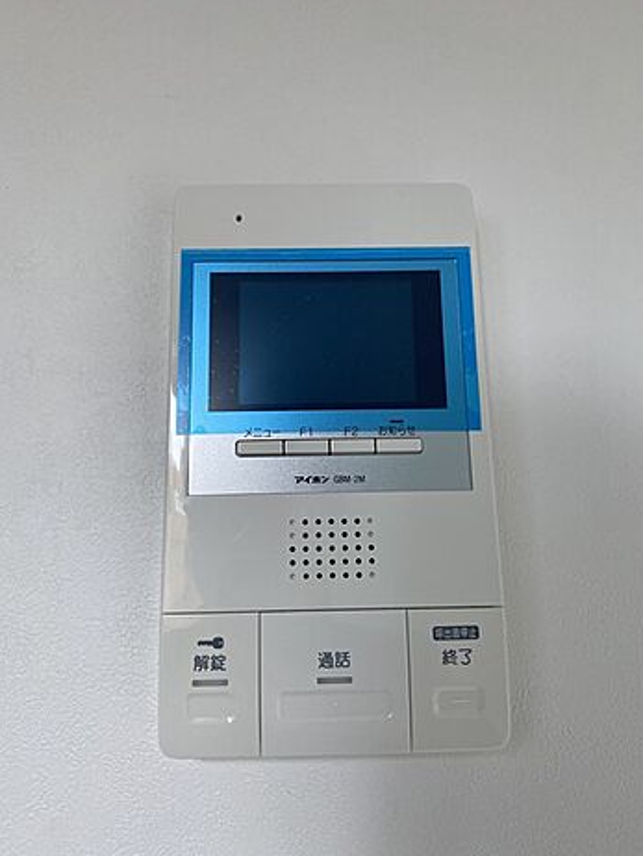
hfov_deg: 51.4
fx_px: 668
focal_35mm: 27
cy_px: 426
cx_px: 330
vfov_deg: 65.3
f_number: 1.8
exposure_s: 1/121
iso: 100
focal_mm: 4.25
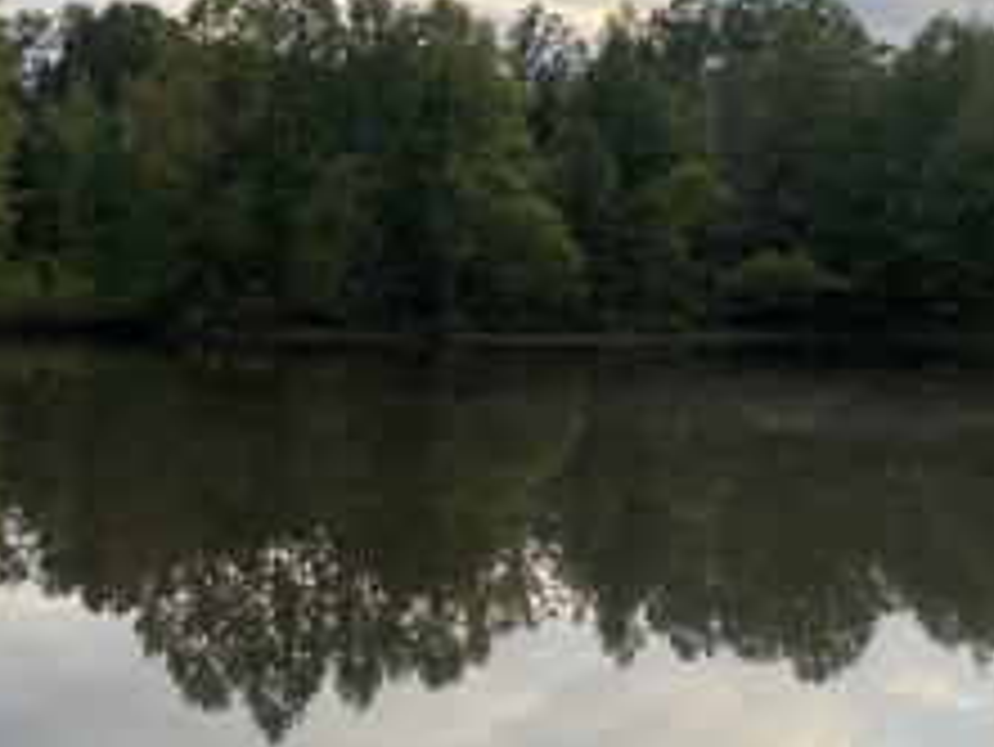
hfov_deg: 39.5
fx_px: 1350
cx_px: 274
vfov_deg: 30.4
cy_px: 180
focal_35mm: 47
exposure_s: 1/217
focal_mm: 4.25
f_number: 1.8
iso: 32
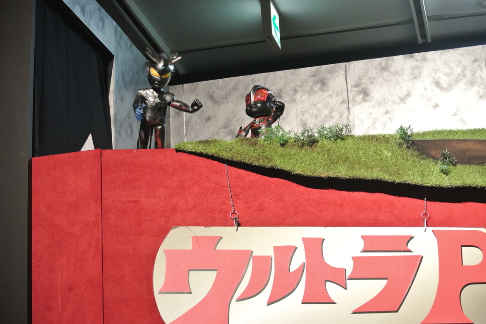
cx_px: 244
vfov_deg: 16.6
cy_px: 162
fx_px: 1107
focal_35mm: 82
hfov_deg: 24.8
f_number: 3.8
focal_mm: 30
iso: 400
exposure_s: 1/40
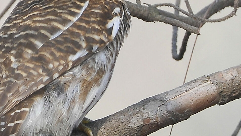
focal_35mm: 2313
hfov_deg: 0.9
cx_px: 87
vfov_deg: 0.5
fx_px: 14784
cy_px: 33
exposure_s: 1/160
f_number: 7.1
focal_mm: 600
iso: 200
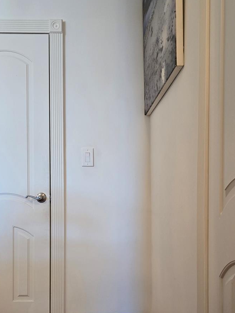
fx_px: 362
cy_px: 213
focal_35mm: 40
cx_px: 104
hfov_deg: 35.9
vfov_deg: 46.0
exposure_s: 1/120
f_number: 1.7
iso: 500
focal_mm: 6.3
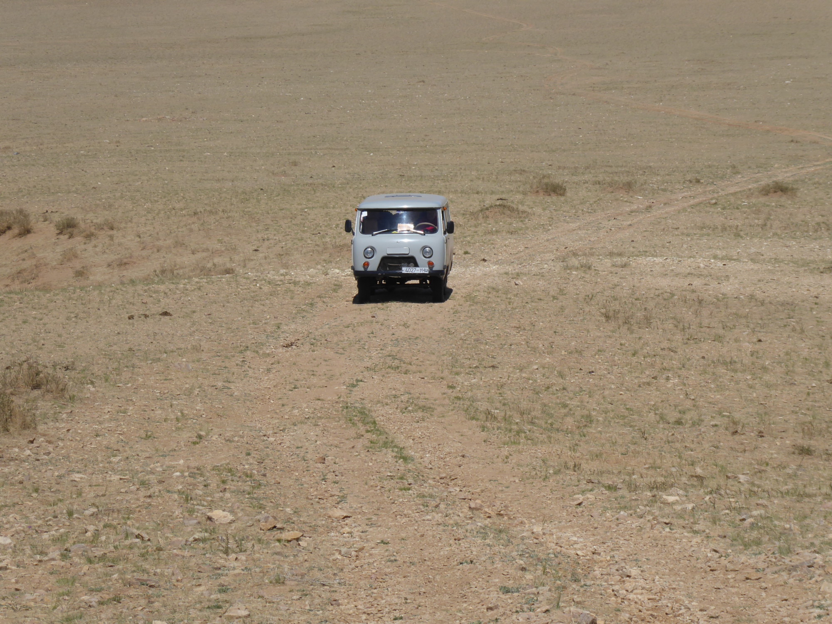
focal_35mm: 177
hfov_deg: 11.2
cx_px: 416
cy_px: 312
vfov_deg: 8.4
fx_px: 4254
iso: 80
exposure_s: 1/640
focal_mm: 28.7
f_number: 5.5
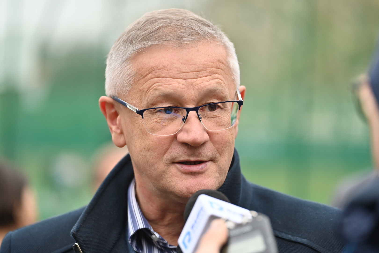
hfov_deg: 15.8
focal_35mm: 130
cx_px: 190
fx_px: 1369
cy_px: 126
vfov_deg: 10.5
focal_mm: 130
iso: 360
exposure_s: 1/640
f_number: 2.8
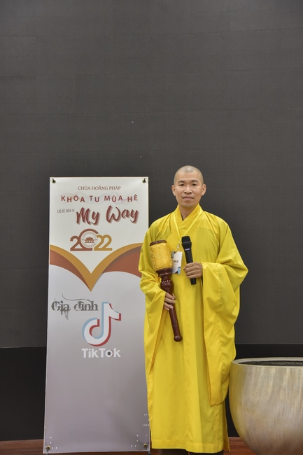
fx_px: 884
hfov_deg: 19.4
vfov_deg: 28.9
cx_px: 152
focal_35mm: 70
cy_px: 228
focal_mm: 70
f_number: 5
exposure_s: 1/60
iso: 2500
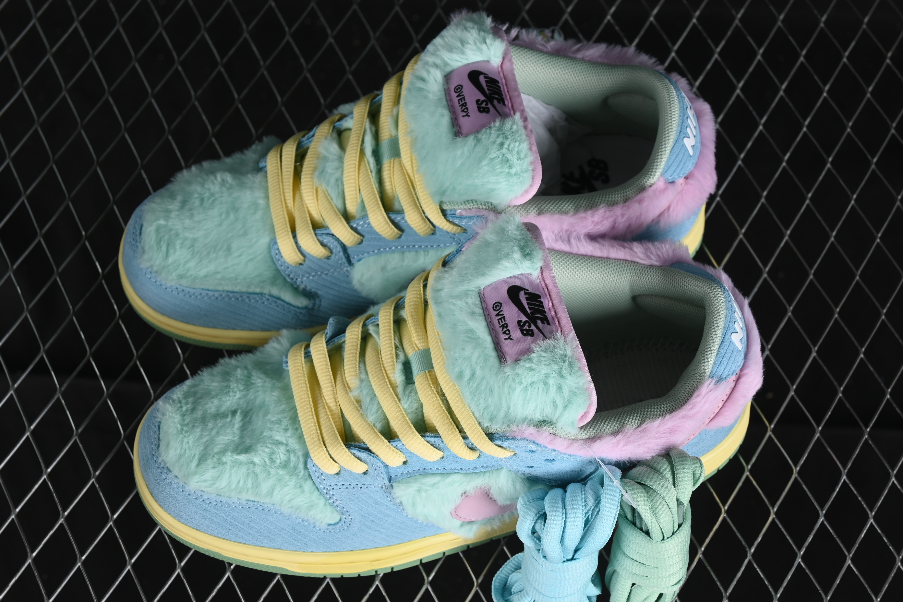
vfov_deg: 18.2
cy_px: 301
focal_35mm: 75
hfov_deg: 27.0
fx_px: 1881
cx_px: 452
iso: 160
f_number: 7.1
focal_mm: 50
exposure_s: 1/80
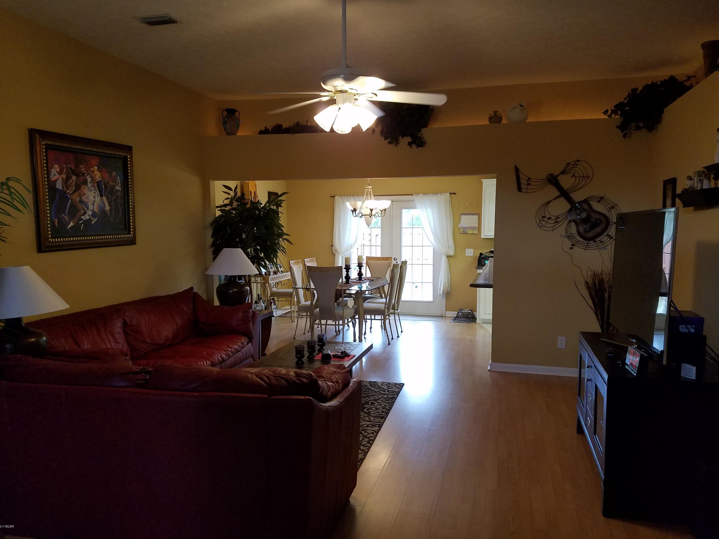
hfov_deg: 65.3
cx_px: 367
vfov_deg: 51.4
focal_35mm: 27
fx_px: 561
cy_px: 264
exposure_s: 1/60
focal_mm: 4.2
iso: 160
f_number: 1.7
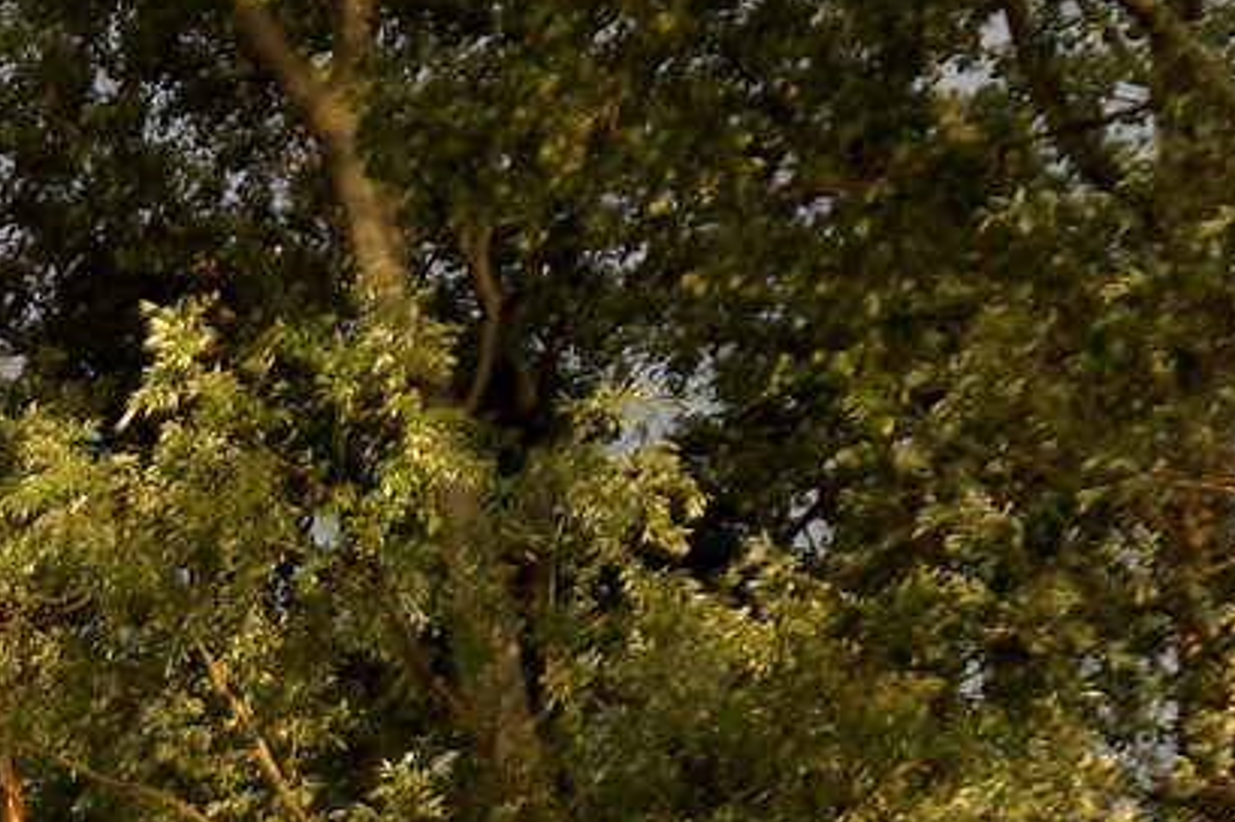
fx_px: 4833
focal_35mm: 141
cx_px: -1842
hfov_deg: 11.6
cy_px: 1339
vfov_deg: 9.4
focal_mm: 16
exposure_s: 1/160
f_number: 4
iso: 100
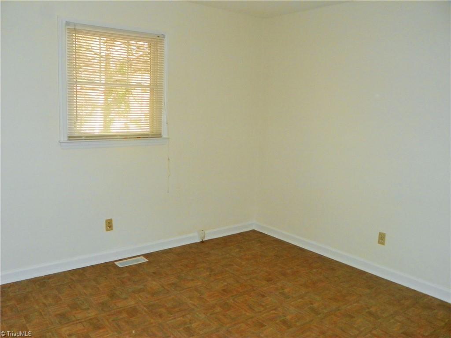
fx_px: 404
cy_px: 169
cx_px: 226
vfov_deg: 45.4
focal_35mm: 31
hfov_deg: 58.4
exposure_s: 1/30
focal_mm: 5.5
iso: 200
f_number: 2.8
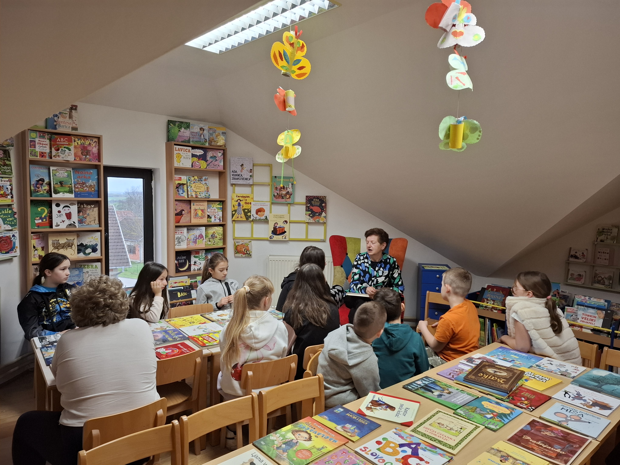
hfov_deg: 73.9
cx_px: 310
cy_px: 232
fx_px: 412
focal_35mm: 23
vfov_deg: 58.9
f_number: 1.8
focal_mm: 5.54
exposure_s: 1/50
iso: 160
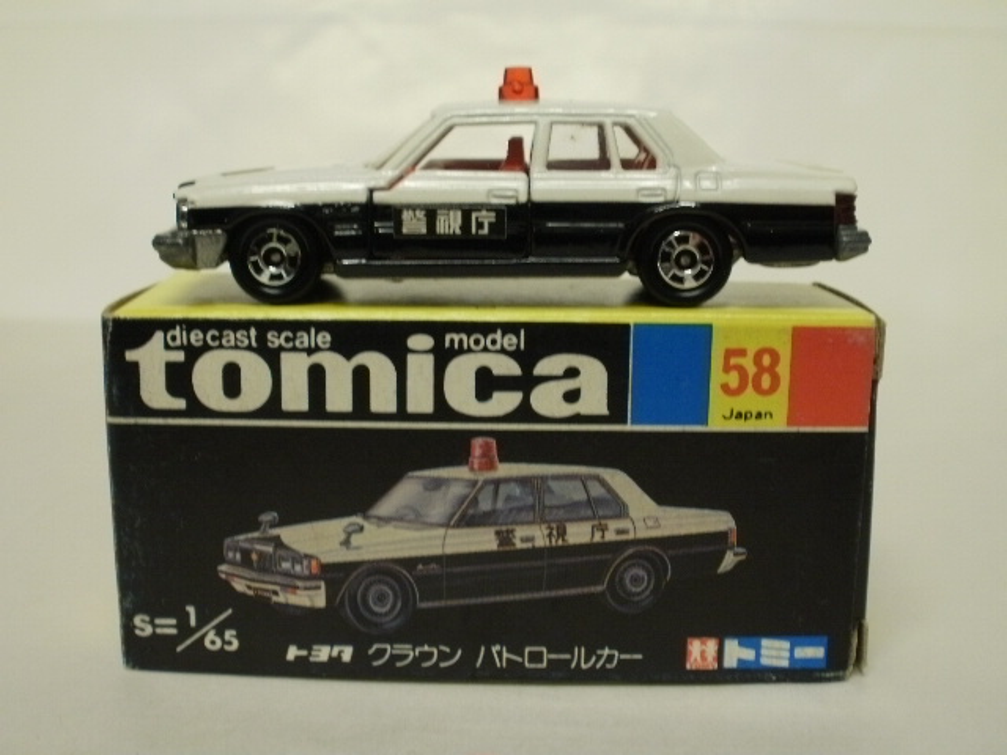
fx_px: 1280
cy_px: 378
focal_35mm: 44
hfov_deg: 42.9
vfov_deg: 32.9
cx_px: 504
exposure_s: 1/13
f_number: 4
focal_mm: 7.7
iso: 125
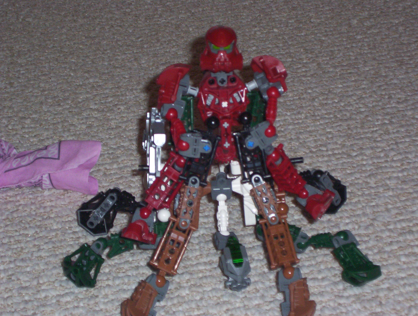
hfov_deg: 18.2
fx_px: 1307
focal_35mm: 108
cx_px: 209
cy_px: 158
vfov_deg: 13.8
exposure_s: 1/90
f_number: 4.72
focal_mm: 16.61
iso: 140
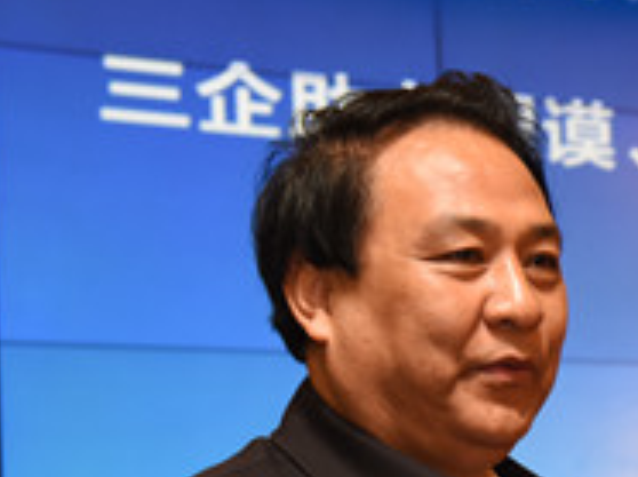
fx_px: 2743
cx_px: 799
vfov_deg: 9.8
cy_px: 504
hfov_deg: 12.9
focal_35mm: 149
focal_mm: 48
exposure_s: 1/60
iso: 800
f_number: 4
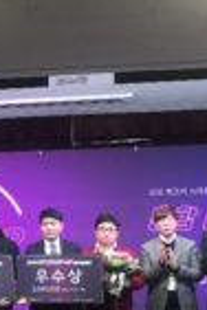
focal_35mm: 74
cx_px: -44
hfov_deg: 17.5
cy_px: 219
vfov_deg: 27.1
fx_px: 638
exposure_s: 1/30
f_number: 1.8
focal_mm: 3.99
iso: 32
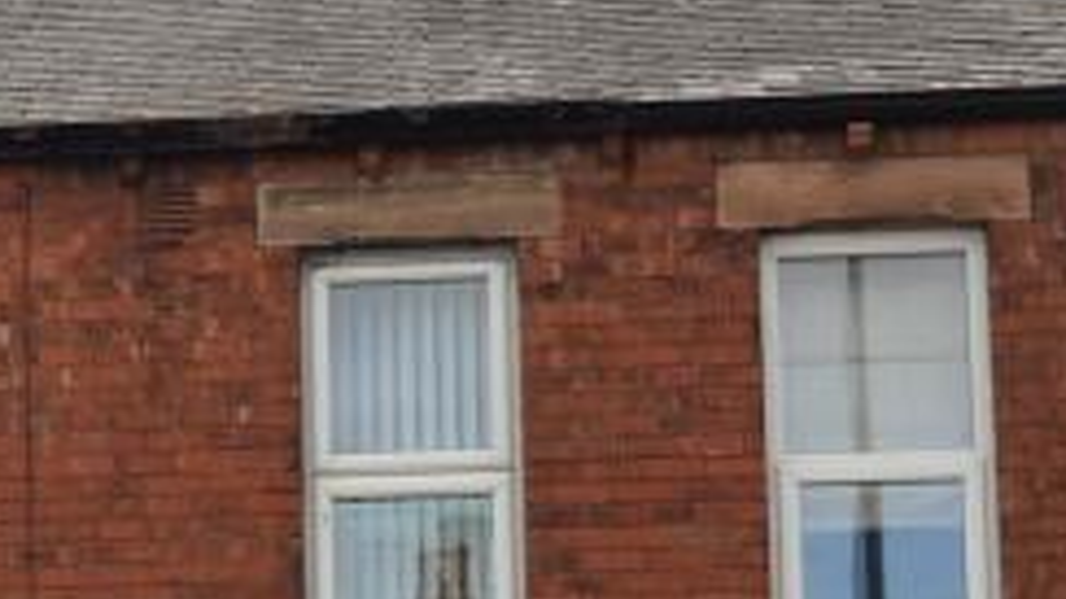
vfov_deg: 9.1
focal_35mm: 132
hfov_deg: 16.1
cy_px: 735
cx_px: 114
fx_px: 3729
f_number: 7.1
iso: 100
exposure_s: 1/200
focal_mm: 20
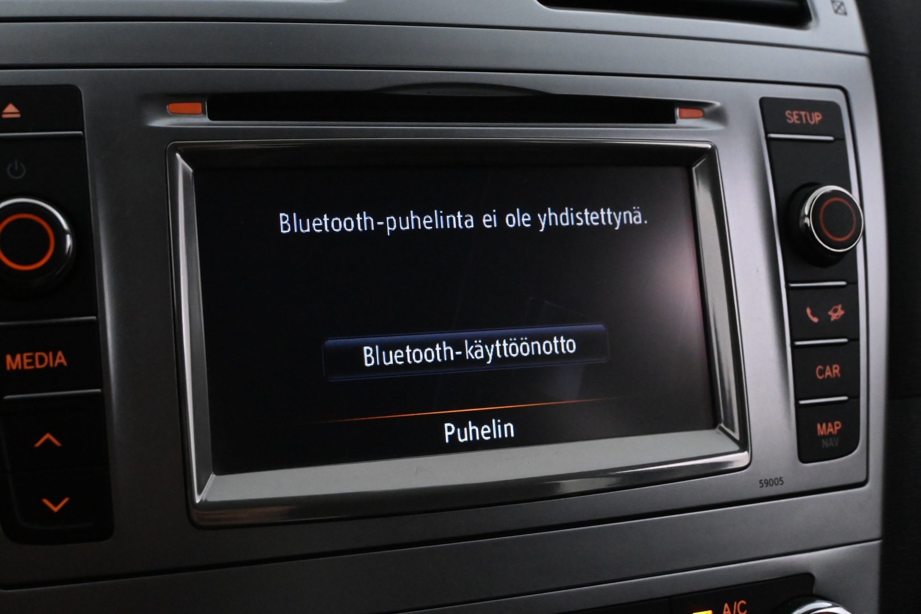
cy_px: 307
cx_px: 460
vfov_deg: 29.9
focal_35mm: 45
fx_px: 1151
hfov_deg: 43.6
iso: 6400
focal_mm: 30
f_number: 5.6
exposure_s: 1/100
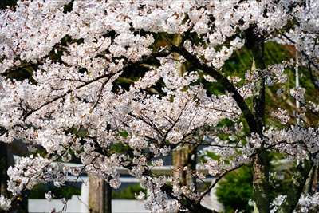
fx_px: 2127
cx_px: 160
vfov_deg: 5.7
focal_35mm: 240
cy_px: 106
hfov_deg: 8.6
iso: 100
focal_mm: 240
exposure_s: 1/320
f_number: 7.1
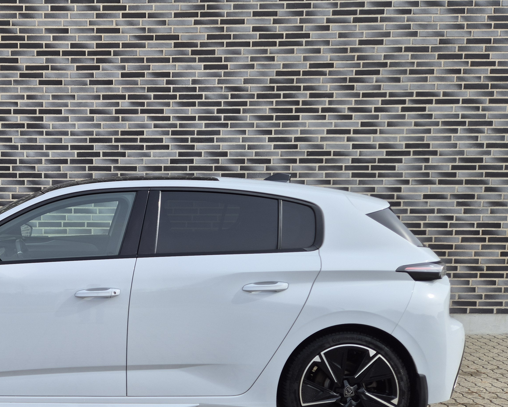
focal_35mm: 39
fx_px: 586
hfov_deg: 43.8
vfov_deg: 38.1
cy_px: 237
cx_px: 76
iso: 25
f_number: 1.8
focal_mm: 5.4
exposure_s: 1/1132
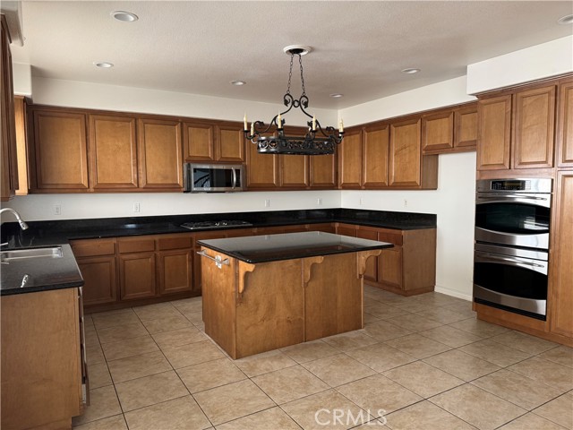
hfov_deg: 71.6
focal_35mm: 24
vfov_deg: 56.8
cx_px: 286
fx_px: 397
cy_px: 215
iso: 250
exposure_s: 1/60
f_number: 1.78
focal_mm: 6.76
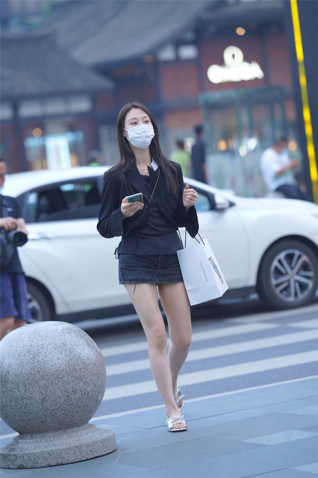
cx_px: 159
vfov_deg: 15.2
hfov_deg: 10.2
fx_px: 1789
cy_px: 239
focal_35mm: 135
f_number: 2.5
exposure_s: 1/250
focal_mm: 135
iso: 640
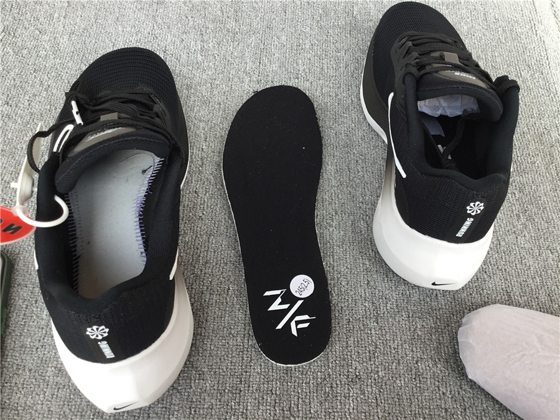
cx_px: 280
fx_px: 502
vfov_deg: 45.4
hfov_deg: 58.4
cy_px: 210
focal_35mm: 31
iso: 25
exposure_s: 1/187
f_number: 2.4
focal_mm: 3.3
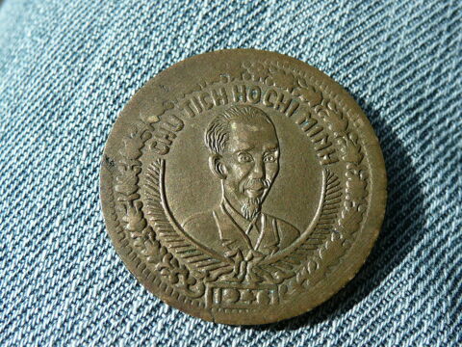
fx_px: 614
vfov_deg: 31.5
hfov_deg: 41.2
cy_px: 174
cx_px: 231
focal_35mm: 46
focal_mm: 6.2
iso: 100
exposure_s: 1/400
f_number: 3.8
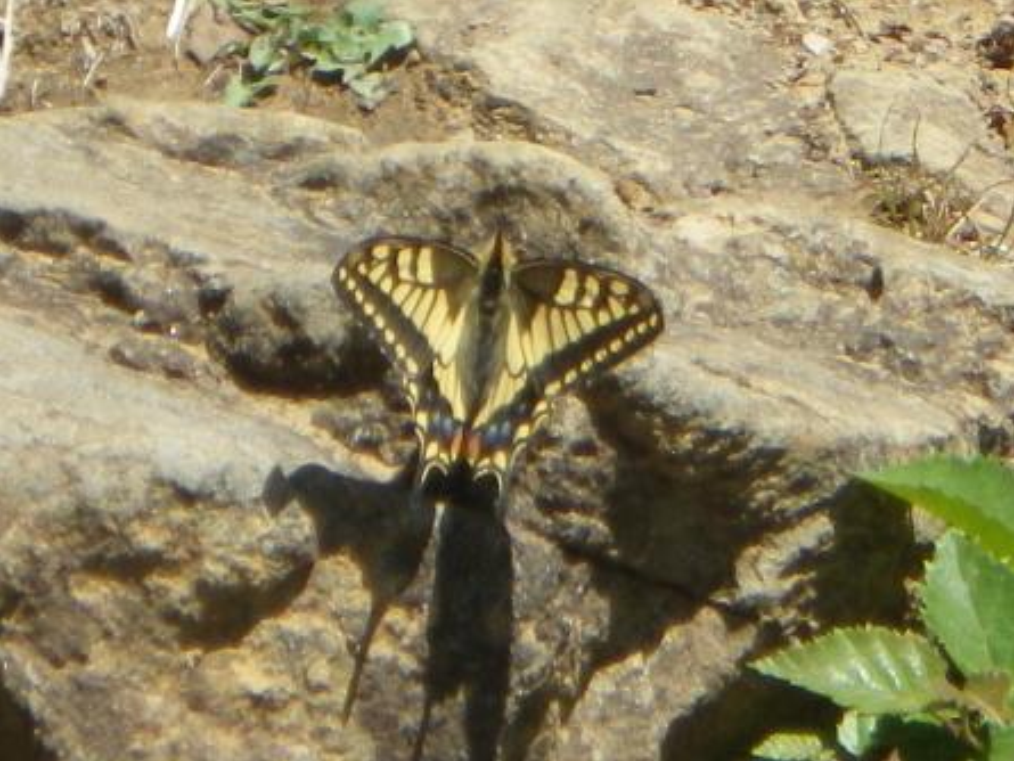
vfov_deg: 10.5
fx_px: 4131
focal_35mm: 141
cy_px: 380
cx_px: 508
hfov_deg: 14.0
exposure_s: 1/250
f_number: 5.5
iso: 80
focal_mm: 25
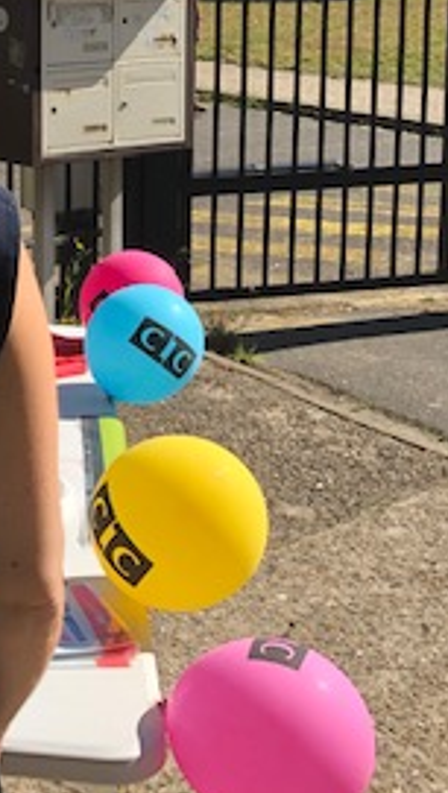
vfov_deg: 28.7
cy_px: 155
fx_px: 1516
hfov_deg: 15.4
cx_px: -234
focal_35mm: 72
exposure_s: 1/1372
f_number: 1.8
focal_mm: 3.99
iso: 20
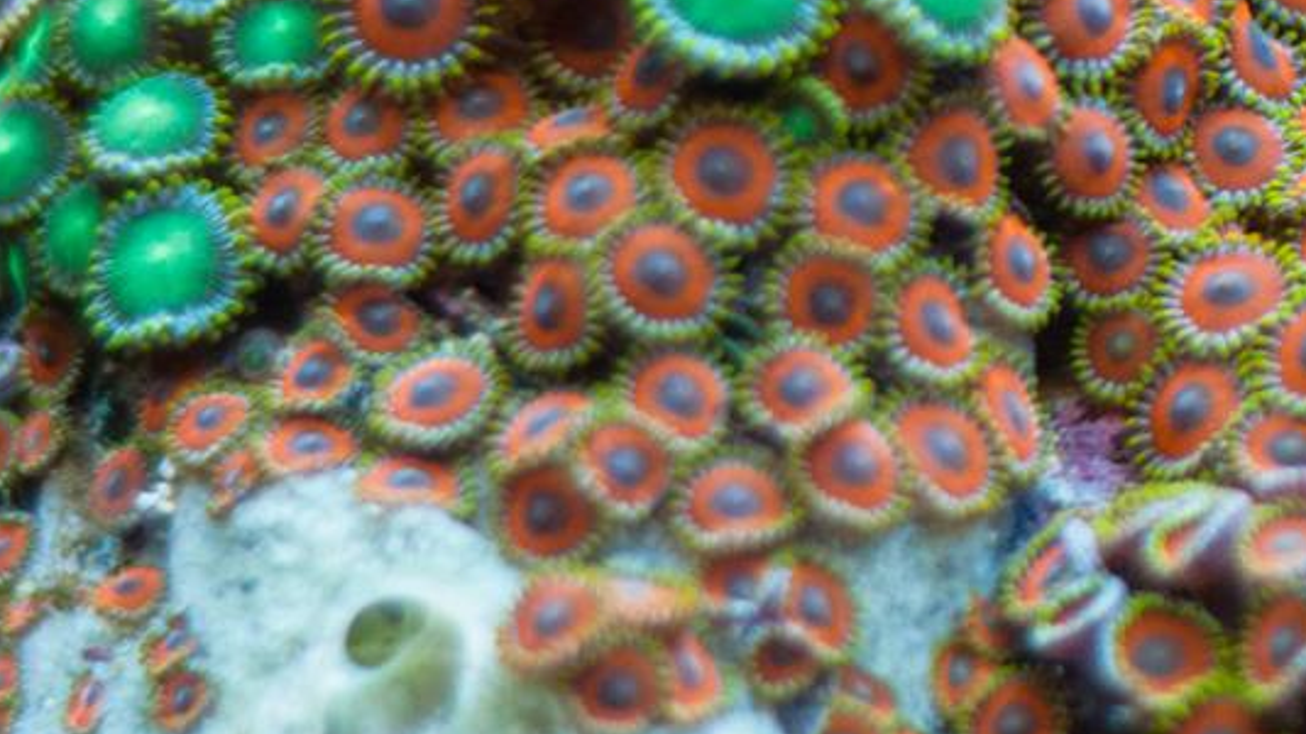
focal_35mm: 239
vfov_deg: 5.0
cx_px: 1489
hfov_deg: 8.9
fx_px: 8274
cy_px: -284
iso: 200
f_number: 2.2
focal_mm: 50
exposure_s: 1/200
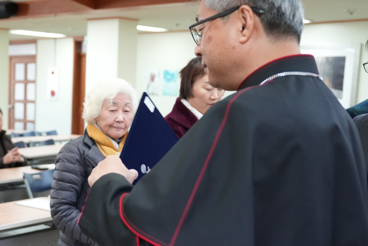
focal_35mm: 62
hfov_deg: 30.7
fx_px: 634
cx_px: 27
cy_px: 159
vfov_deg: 21.8
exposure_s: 1/250
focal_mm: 32
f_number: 2.8
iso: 3200
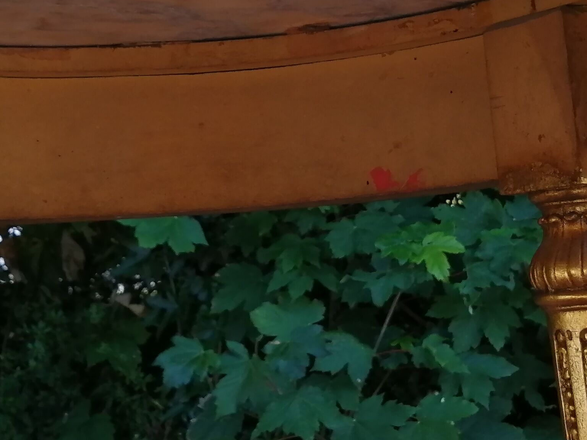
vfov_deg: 14.7
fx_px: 1679
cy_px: -12
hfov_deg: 19.8
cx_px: 294
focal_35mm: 99
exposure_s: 1/168
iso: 50
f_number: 1.8
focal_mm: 3.62
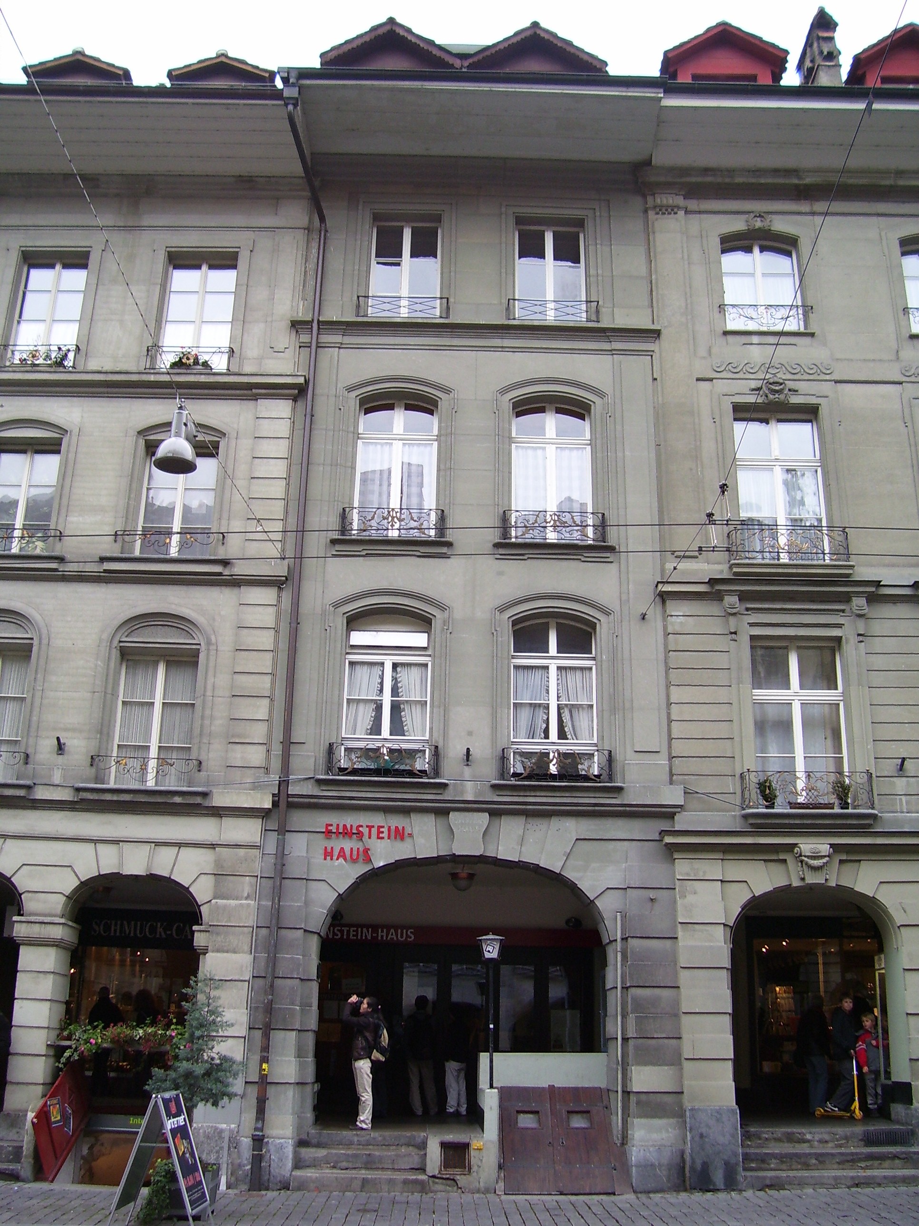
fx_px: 1204
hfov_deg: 41.8
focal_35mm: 34
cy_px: 613
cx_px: 460
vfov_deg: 54.0
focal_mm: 5.6
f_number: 2.7
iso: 80
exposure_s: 1/90
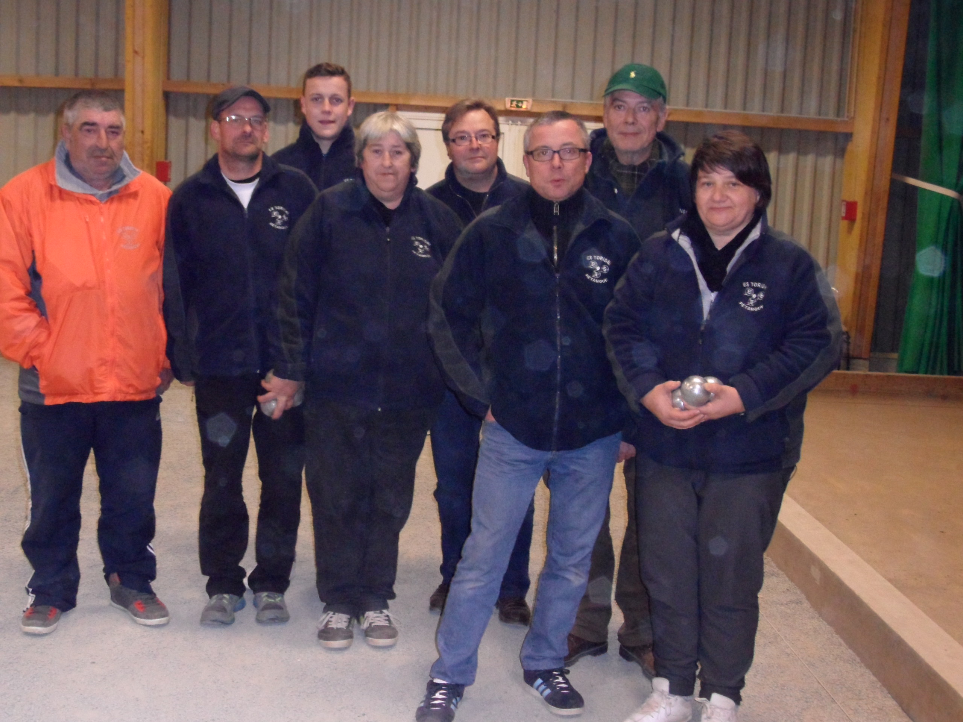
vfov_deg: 36.0
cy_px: 361
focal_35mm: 40
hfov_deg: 46.8
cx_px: 482
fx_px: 1113
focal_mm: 6.5
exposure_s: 1/45
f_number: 3.6
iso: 640
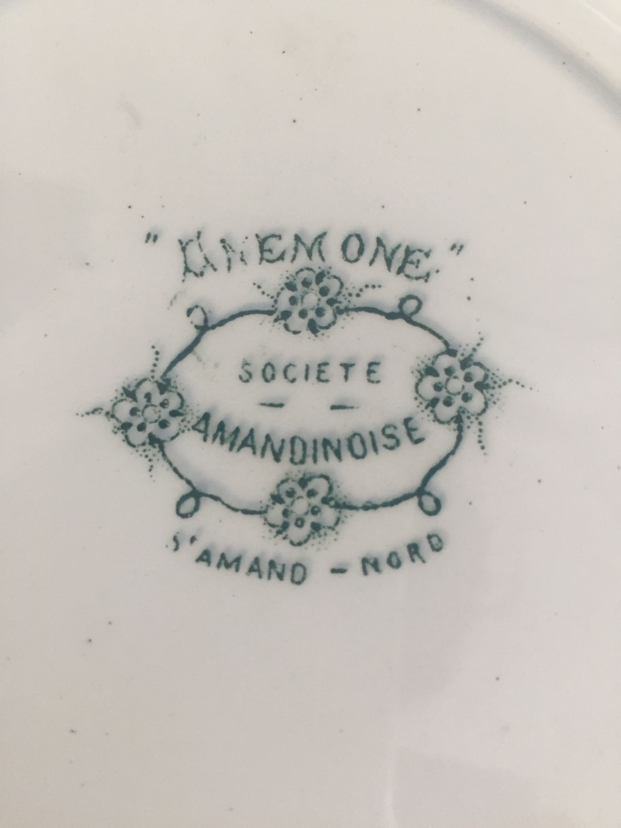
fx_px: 694
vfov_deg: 61.7
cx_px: 310
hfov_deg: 48.2
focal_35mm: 29
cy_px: 414
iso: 160
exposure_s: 1/33
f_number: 2.2
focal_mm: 4.15
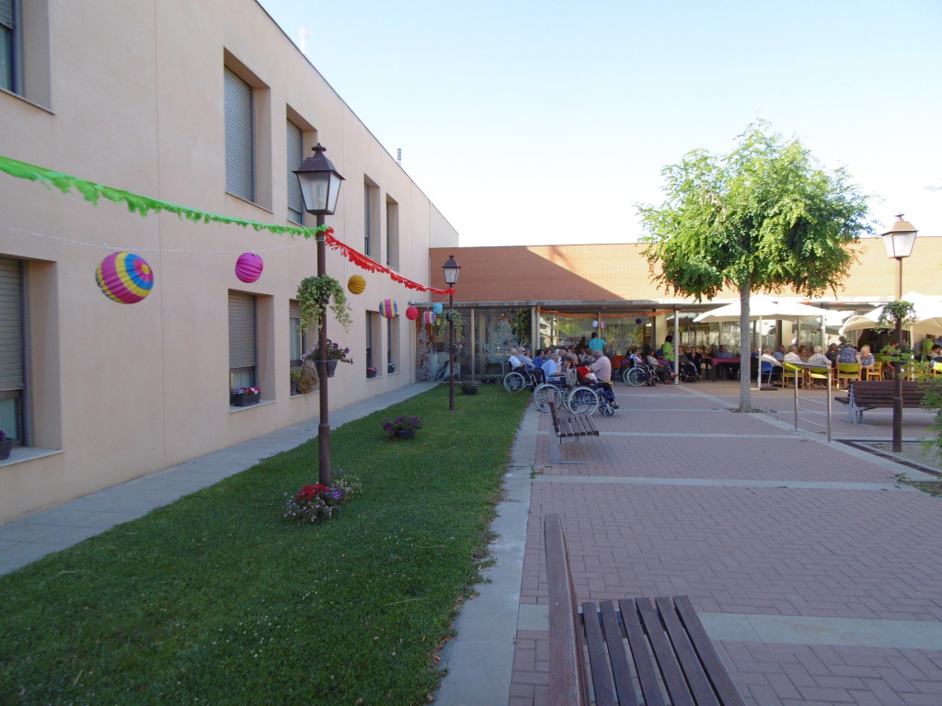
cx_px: 471
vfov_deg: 61.1
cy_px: 353
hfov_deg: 76.4
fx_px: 599
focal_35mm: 22
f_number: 3
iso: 100
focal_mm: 4
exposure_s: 1/320
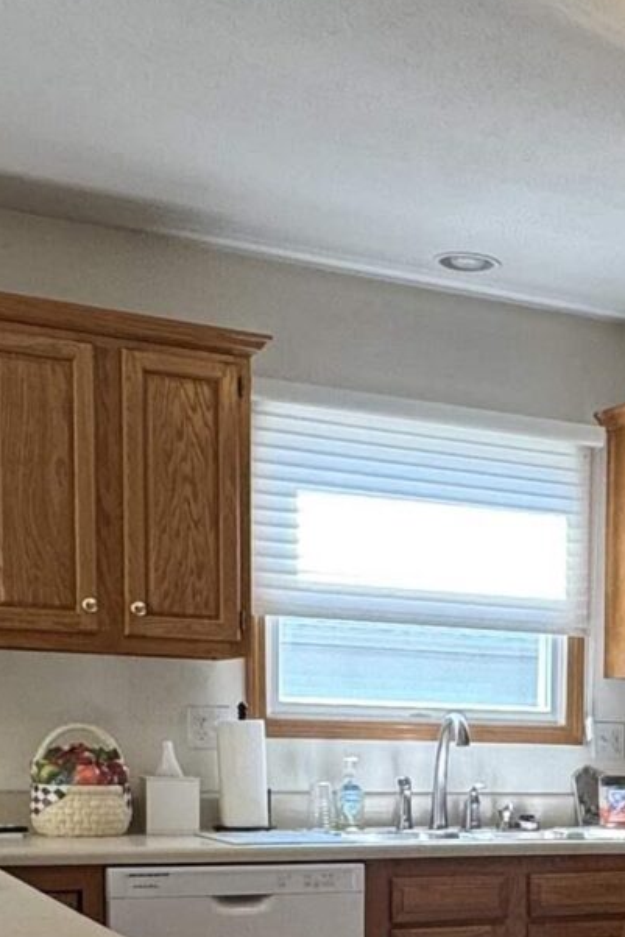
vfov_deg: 30.4
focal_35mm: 62
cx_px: 715
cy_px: 901
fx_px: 1614
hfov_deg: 20.7
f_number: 2.2
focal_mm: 2.22
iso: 125
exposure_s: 1/120
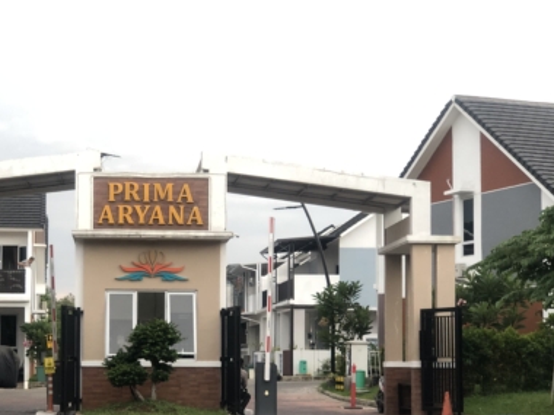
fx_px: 1280
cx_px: 184
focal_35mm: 80
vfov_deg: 18.4
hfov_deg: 24.3
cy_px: 284
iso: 80
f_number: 2.4
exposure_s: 1/60
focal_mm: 6
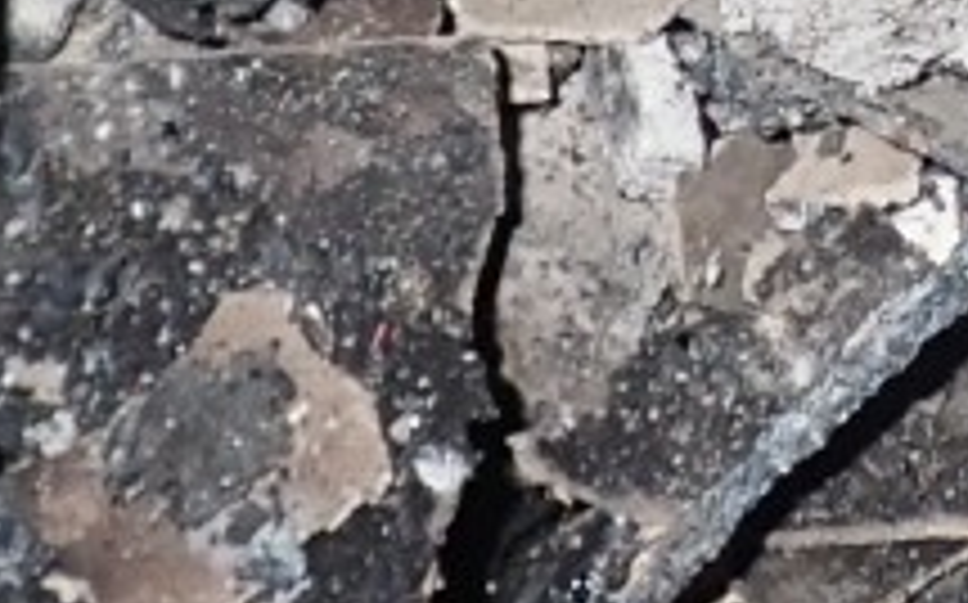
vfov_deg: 6.0
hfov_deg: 9.8
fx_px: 5615
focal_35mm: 213
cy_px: -558
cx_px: 720
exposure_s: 1/30
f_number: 6.3
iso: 200
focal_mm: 5.5
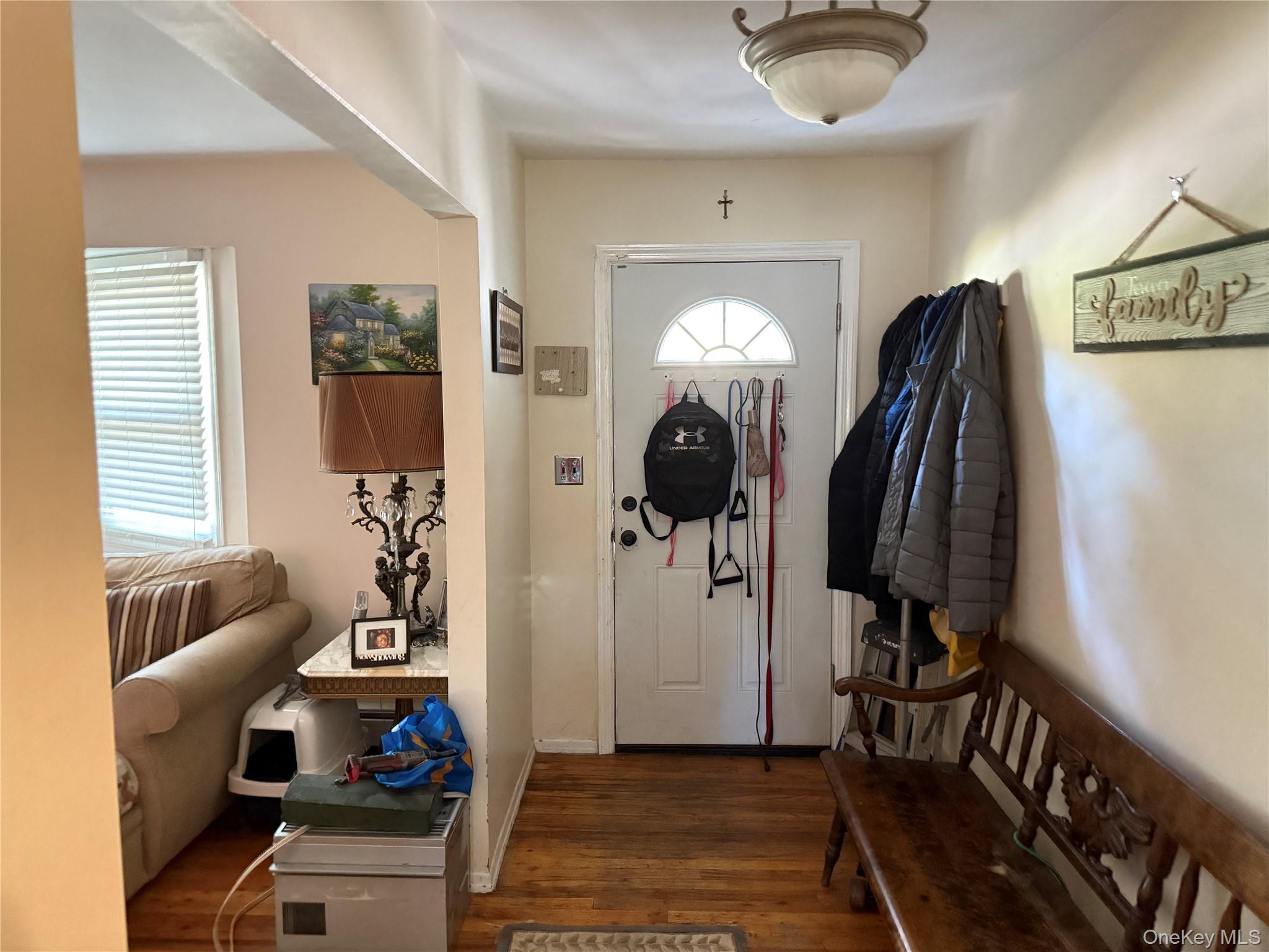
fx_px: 880
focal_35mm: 24
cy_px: 476
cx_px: 634
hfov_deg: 71.6
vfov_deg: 56.8
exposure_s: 1/30
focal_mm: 6.76
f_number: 1.78
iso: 1600
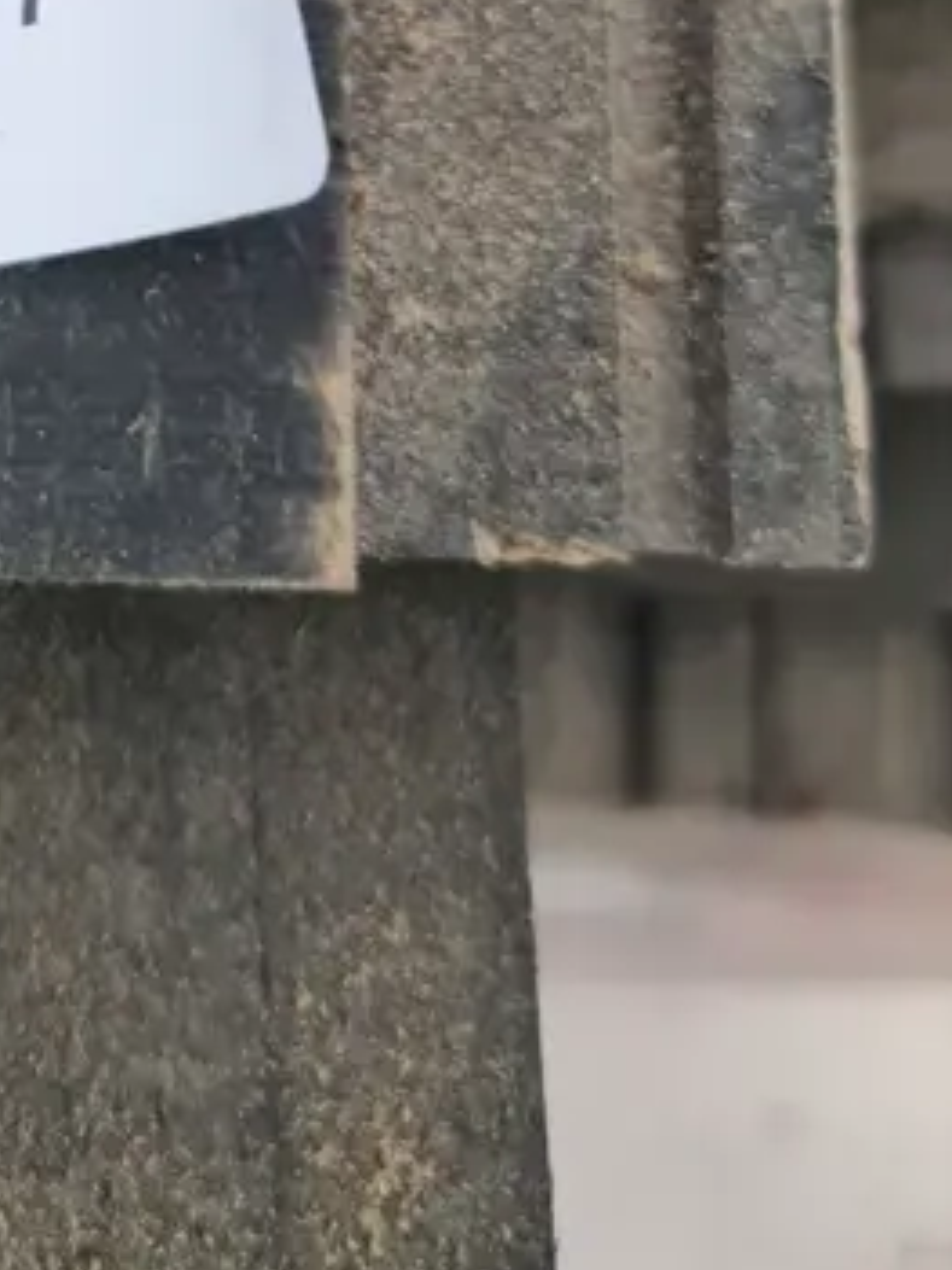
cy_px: -224
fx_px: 2678
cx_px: -185
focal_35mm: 73
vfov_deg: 24.4
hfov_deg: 19.1
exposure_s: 1/100
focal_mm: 7
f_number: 1.8
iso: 200
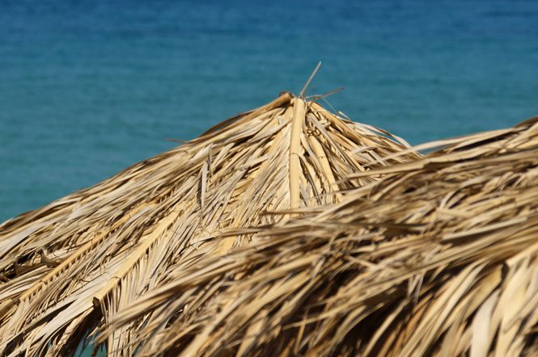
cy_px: 105
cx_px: 284
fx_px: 3268
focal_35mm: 219
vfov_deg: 6.3
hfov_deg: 9.4
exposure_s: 1/1250
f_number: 5.6
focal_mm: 81
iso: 100
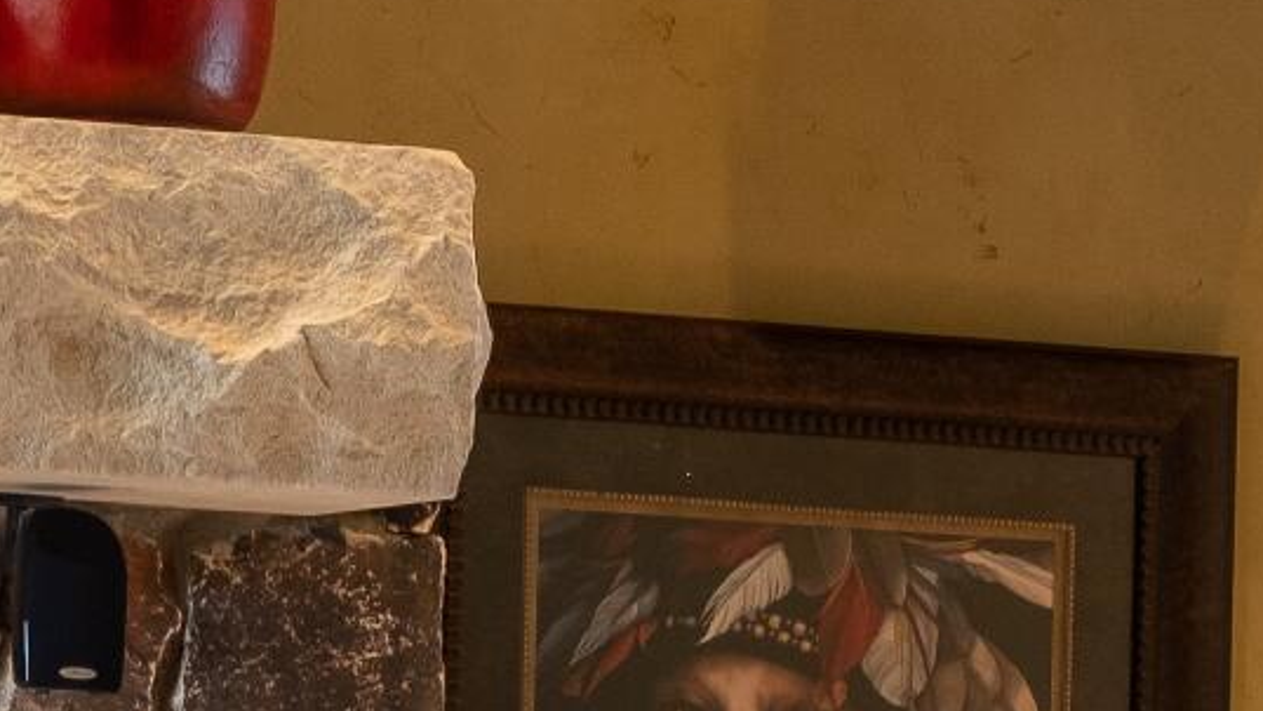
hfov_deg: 6.9
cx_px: 1117
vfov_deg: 3.9
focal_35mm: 310
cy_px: 1340
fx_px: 10381
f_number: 5.6
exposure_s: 1/8
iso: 200
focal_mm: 35
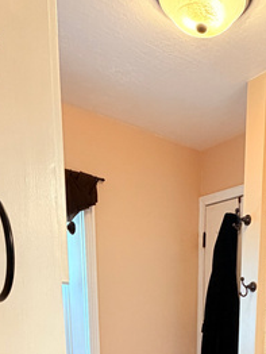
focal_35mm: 41
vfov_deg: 36.2
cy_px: 418
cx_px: 220
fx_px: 419
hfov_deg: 33.9
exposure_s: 1/120
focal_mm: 2.22
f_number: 2.2
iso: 250
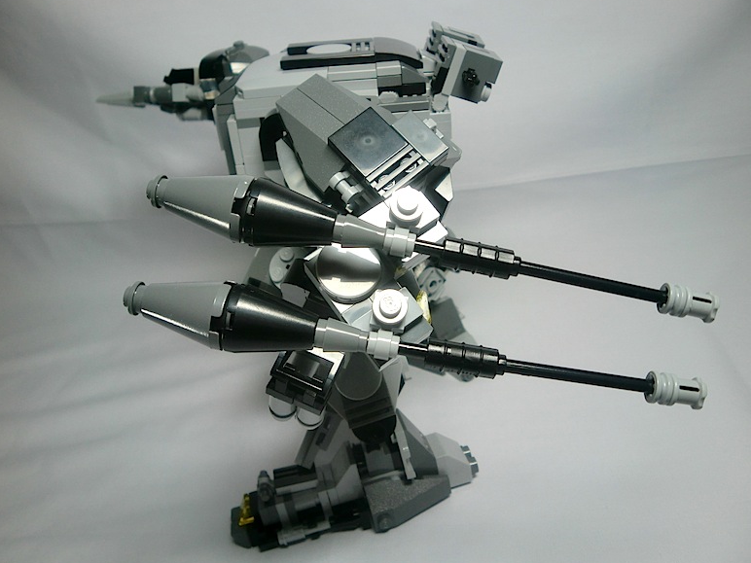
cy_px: 277
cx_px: 385
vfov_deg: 48.2
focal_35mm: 29
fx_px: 629
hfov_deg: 61.7
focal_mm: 4.65
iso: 64
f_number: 2.6
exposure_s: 1/100
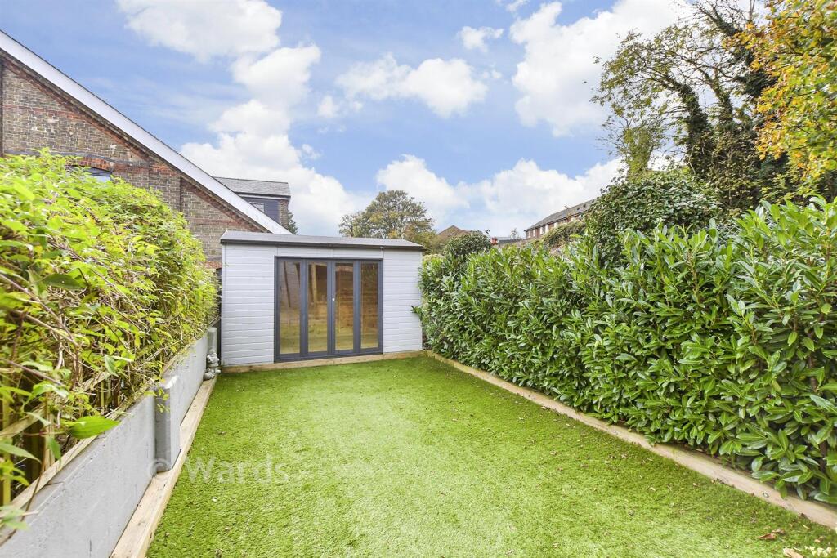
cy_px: 279
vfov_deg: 77.3
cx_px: 418
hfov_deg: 100.4
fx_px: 349
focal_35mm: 15
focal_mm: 10
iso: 160
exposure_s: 1/125
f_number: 6.3
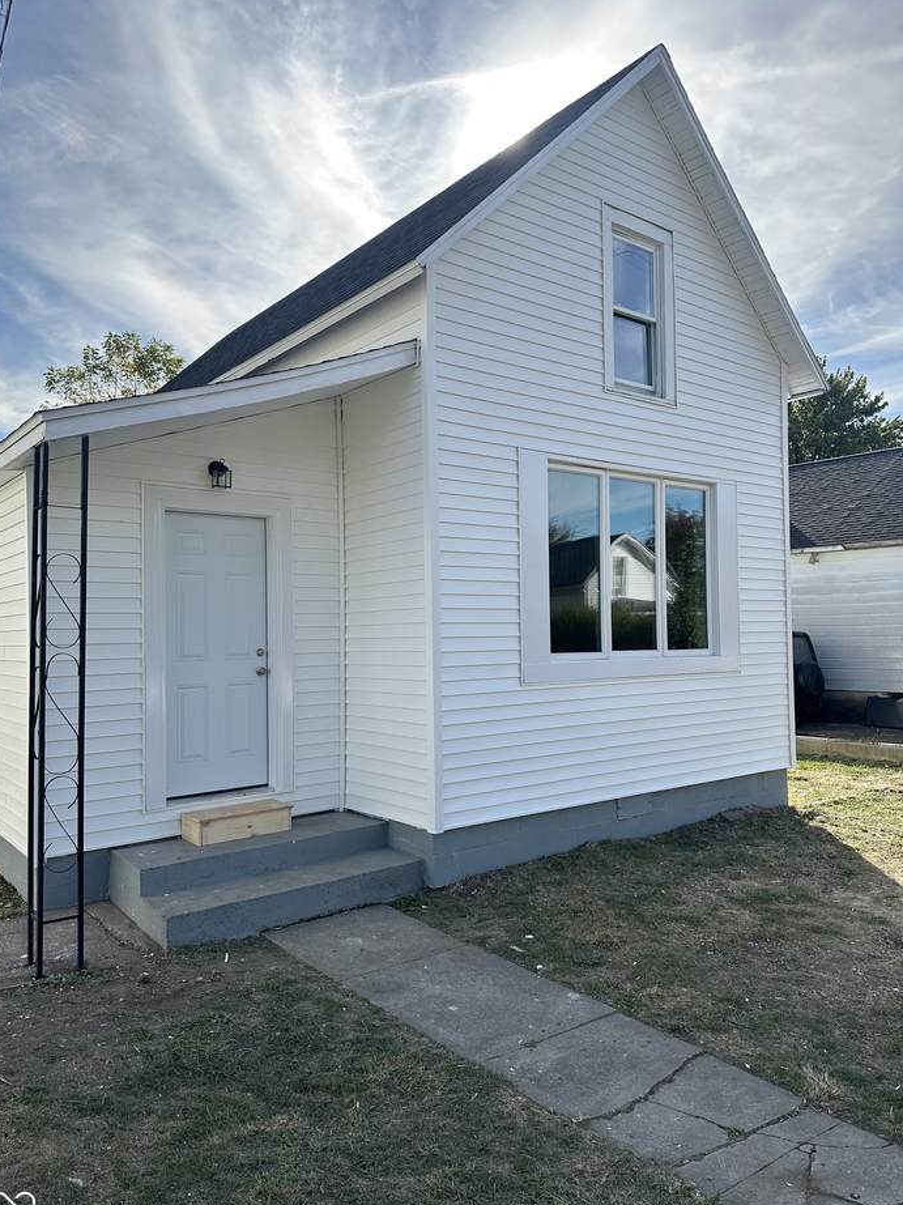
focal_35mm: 25
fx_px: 870
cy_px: 613
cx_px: 434
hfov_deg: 54.8
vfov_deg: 69.4
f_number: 1.78
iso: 80
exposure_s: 1/3155
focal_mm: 6.86
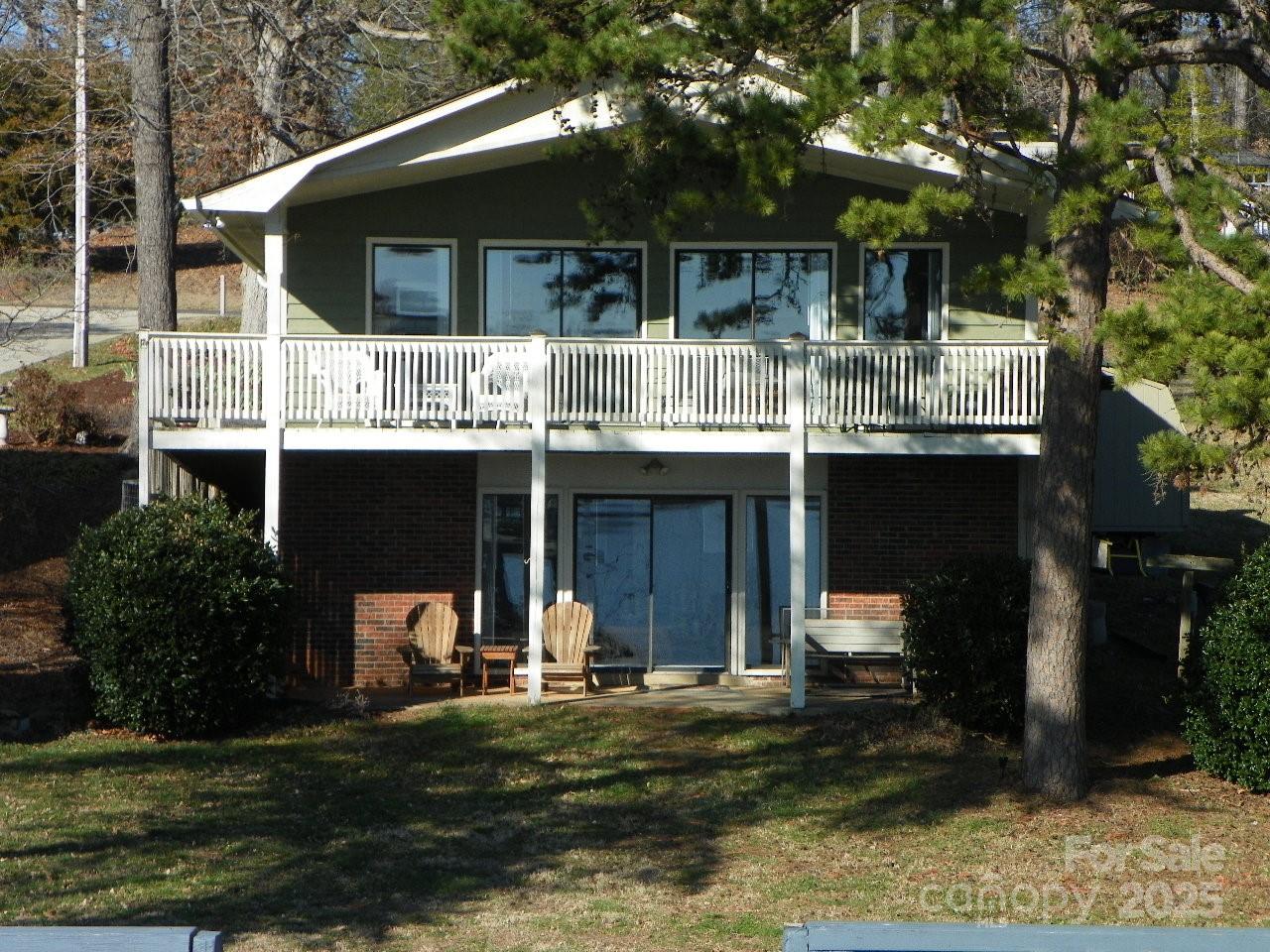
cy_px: 476
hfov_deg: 19.1
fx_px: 3779
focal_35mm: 103
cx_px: 635
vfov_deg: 14.4
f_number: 4.5
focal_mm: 18.3
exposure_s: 1/400
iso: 64
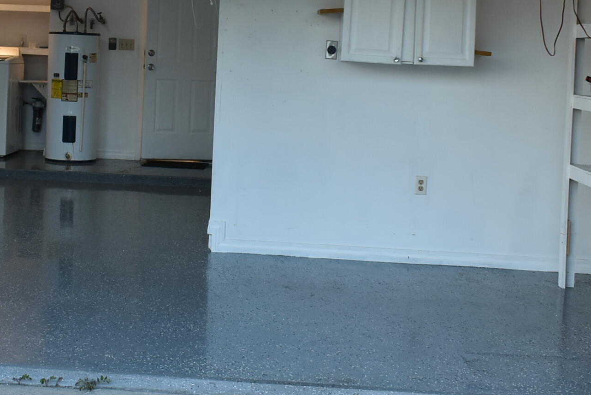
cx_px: 170
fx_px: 1035
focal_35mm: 63
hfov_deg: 31.5
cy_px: 62
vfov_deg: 21.3
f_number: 4.5
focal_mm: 18
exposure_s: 1/80
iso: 400
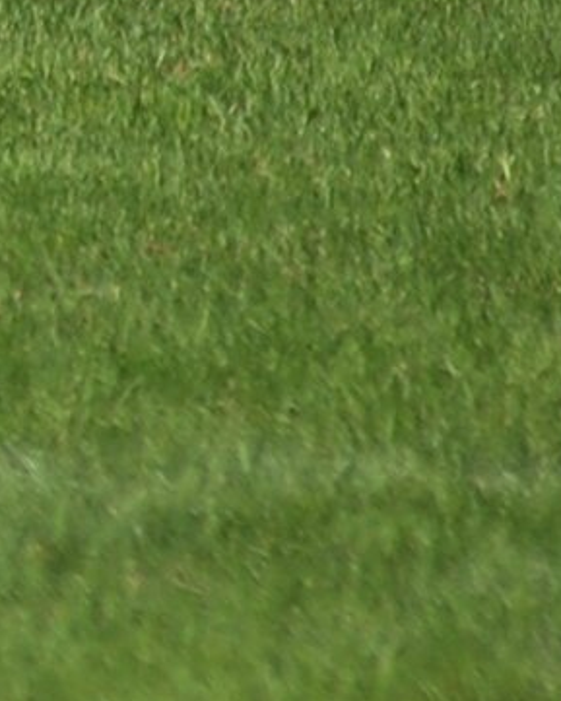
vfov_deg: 1.0
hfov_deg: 0.8
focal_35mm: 1883
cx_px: -1227
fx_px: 39064
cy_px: -687
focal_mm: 220
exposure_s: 1/1250
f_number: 5.6
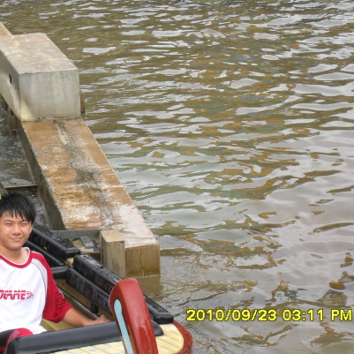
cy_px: 144
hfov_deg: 11.8
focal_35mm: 148
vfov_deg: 11.8
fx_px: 1712
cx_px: 95
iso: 100
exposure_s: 1/180
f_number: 5.2
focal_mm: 18.6
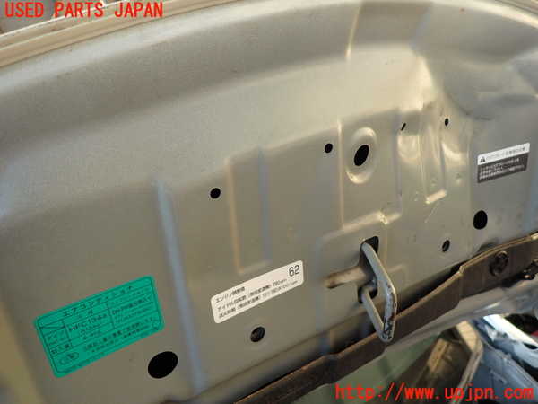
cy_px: 202
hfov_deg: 69.4
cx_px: 269
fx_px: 389
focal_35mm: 25
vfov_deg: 54.9
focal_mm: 4.5
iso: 100
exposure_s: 1/125
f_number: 2
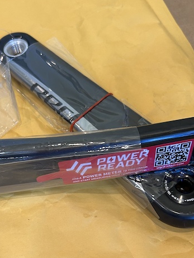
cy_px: 174
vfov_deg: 41.5
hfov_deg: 31.9
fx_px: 336
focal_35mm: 45
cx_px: 64
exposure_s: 1/60
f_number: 1.5
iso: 160
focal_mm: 5.7
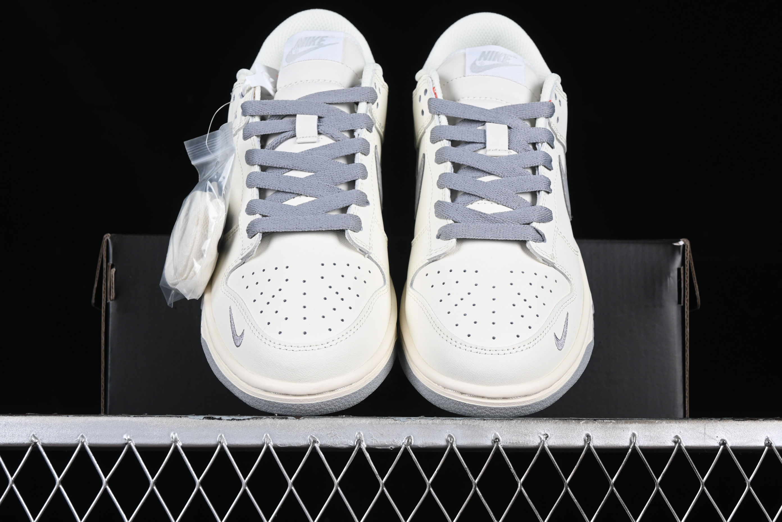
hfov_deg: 27.0
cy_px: 261
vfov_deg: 18.2
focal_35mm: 75
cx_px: 391
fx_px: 1629
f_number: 8
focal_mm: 50
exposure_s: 1/80
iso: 160
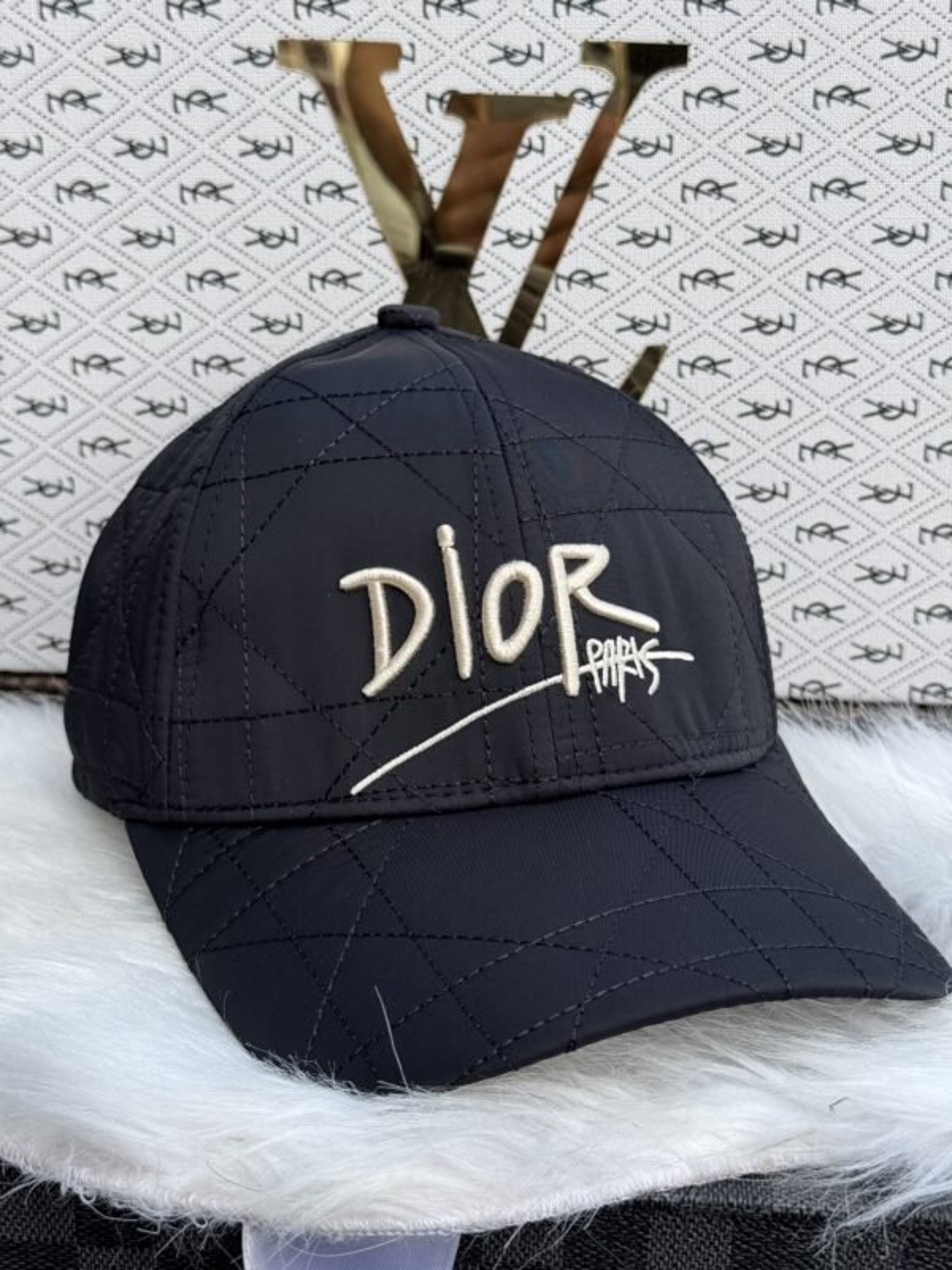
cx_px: 476
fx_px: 1760
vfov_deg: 39.7
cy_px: 635
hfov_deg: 30.3
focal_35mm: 48
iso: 64
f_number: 1.78
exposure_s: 1/1215
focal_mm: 6.76
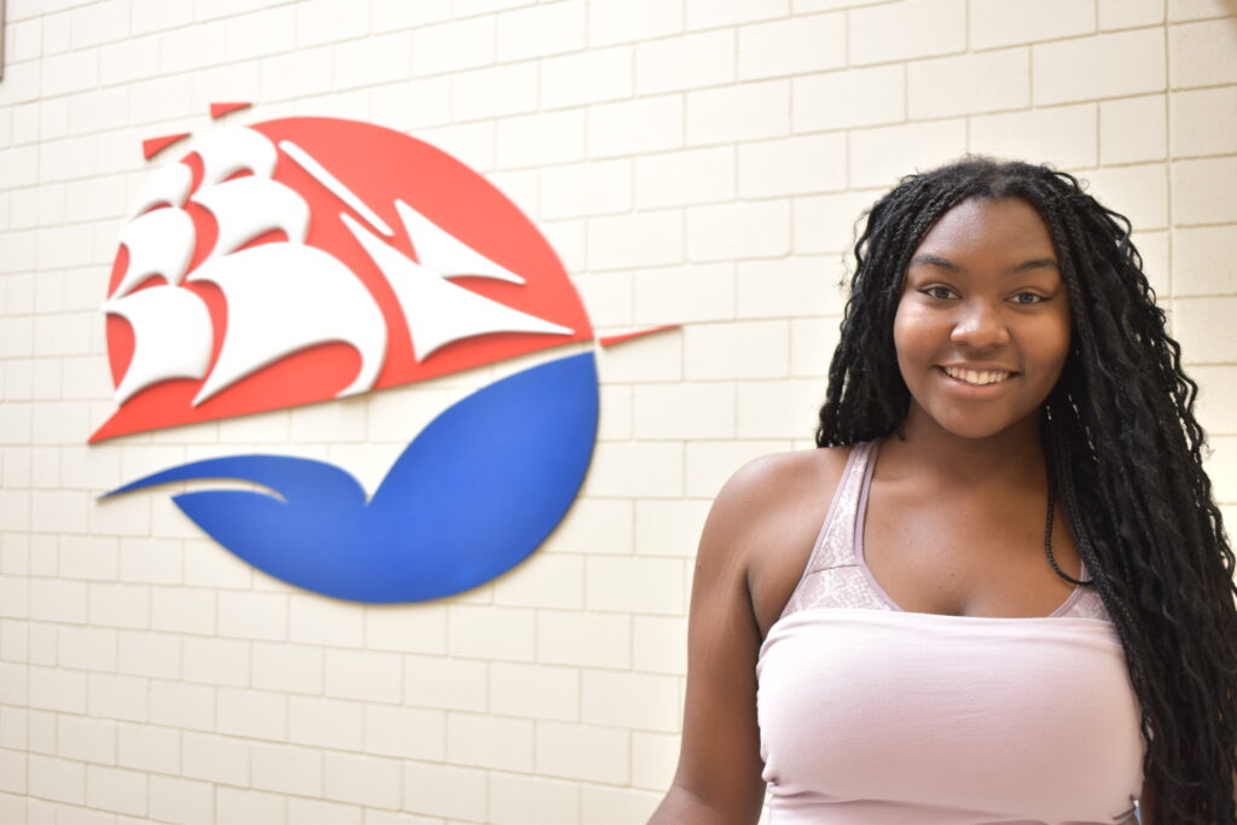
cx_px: 618
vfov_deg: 30.9
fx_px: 1495
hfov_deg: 45.0
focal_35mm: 44
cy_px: 412
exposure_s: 1/30
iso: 500
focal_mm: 29
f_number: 4.2
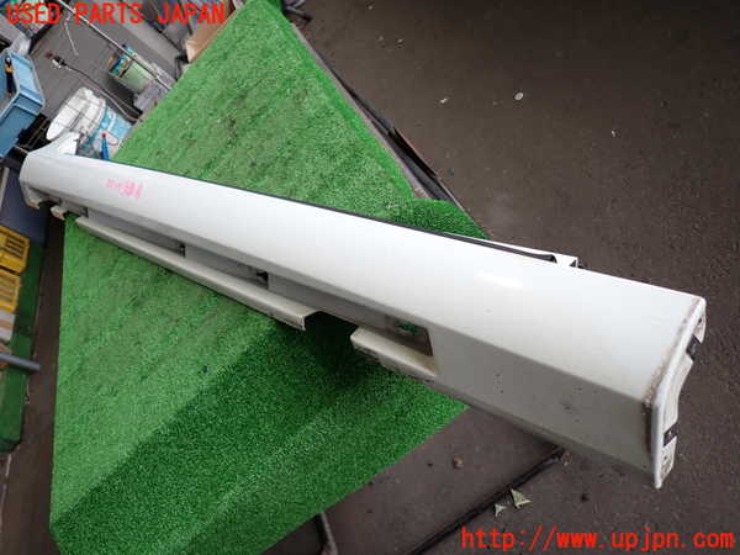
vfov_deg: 54.9
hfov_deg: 69.4
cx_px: 370
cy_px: 278
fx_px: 534
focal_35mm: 25
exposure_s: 1/80
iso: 100
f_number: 2
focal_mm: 4.5
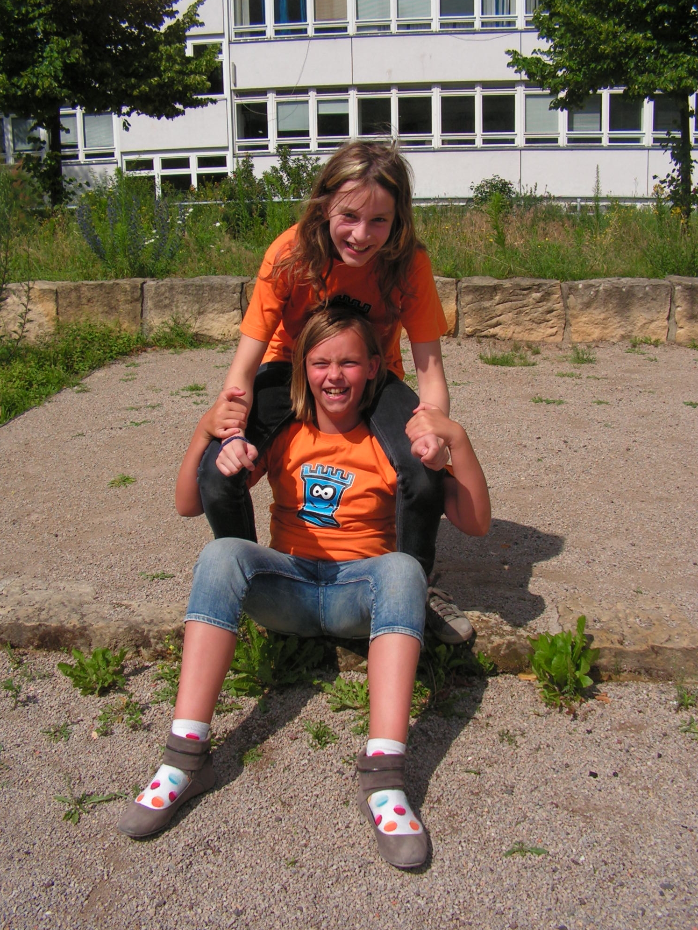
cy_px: 456
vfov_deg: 50.1
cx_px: 345
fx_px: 995
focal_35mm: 37
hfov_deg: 38.7
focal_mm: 6
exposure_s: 1/1600
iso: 64
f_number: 3.2
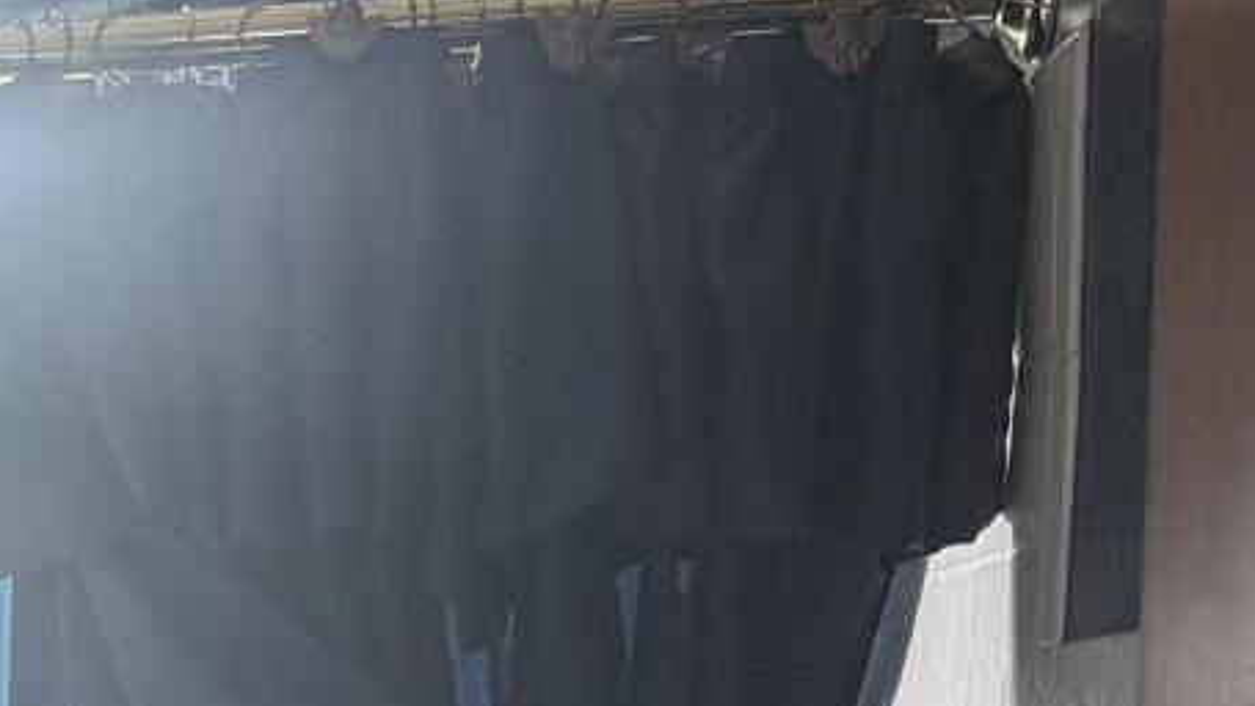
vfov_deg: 9.9
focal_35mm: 115
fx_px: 3827
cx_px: -670
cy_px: 1321
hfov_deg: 16.8
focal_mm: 6.76
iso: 160
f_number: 1.78
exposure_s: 1/121
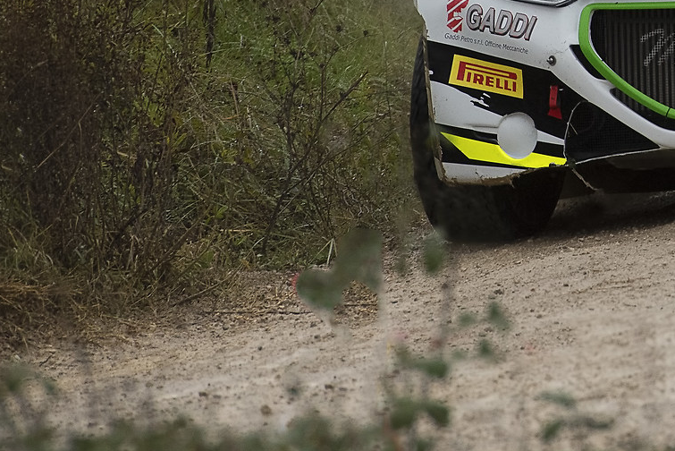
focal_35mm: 636
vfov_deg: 2.2
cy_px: -141
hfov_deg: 3.2
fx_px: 11929
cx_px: 928
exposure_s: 1/1000
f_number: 7.1
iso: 2000
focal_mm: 200
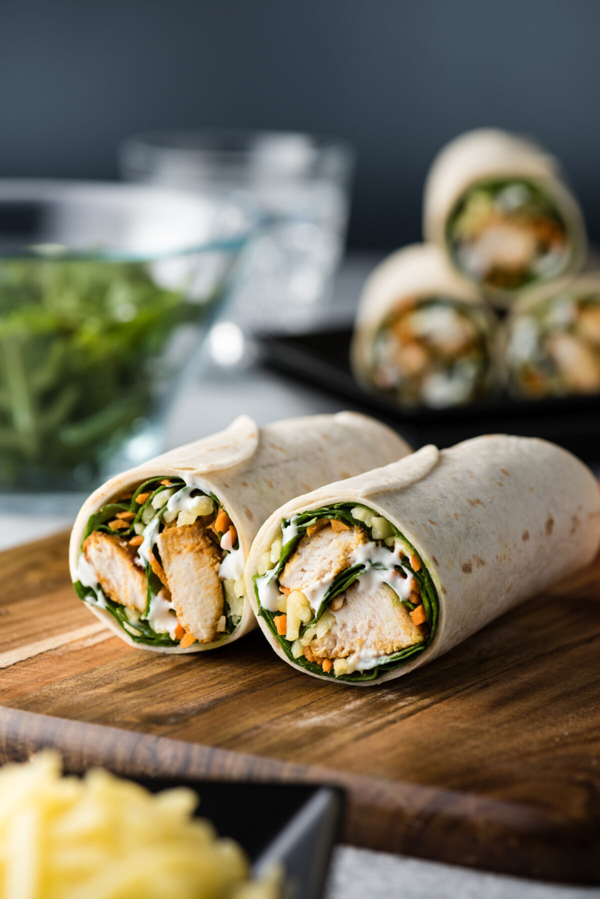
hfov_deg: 13.1
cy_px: 450
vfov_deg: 19.5
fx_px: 2623
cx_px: 300
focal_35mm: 105
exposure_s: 1/125
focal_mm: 105
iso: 100
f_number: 8
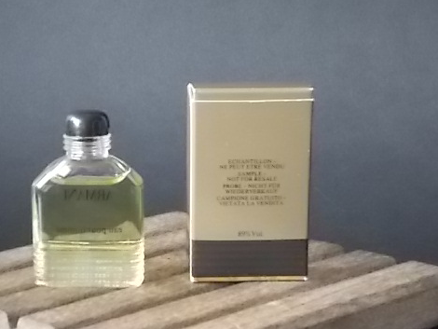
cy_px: 168
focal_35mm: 117
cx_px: 165
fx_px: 1481
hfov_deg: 16.8
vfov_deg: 12.7
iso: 800
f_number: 6.3
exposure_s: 1/25
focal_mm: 15.4
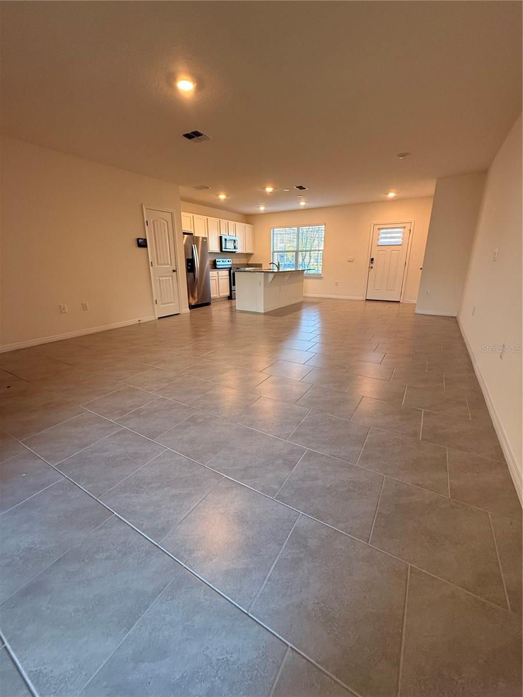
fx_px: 282
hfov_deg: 85.7
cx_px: 262
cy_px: 348
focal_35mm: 14
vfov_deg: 102.1
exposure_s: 1/120
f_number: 2.2
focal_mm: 2.22
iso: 320
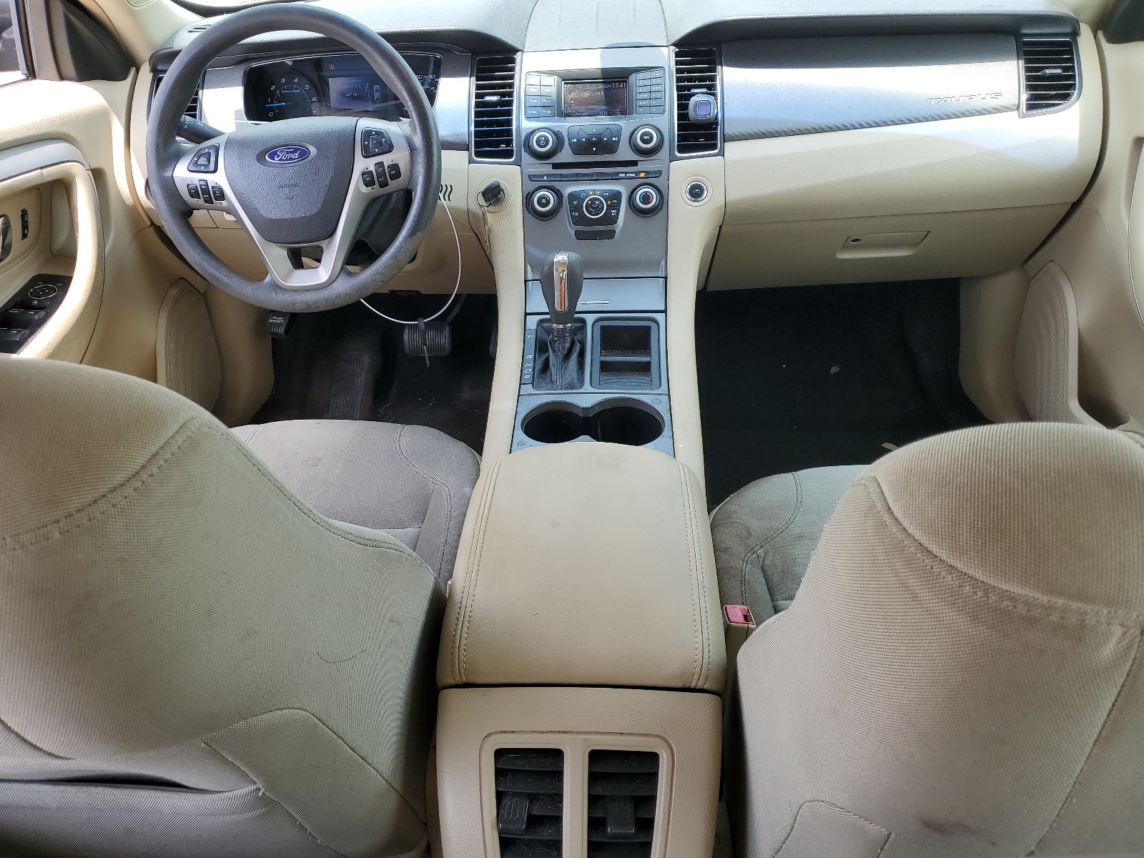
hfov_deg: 67.3
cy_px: 429
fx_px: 859
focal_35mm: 26
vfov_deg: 53.1
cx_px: 572
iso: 50
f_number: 1.5
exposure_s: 1/345
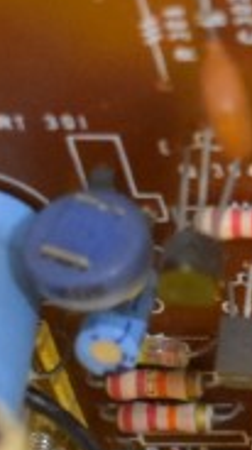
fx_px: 3196
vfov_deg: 8.0
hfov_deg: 4.2
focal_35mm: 268
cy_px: 587
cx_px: 979
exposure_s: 1/80
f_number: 4.2
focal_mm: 29
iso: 3200
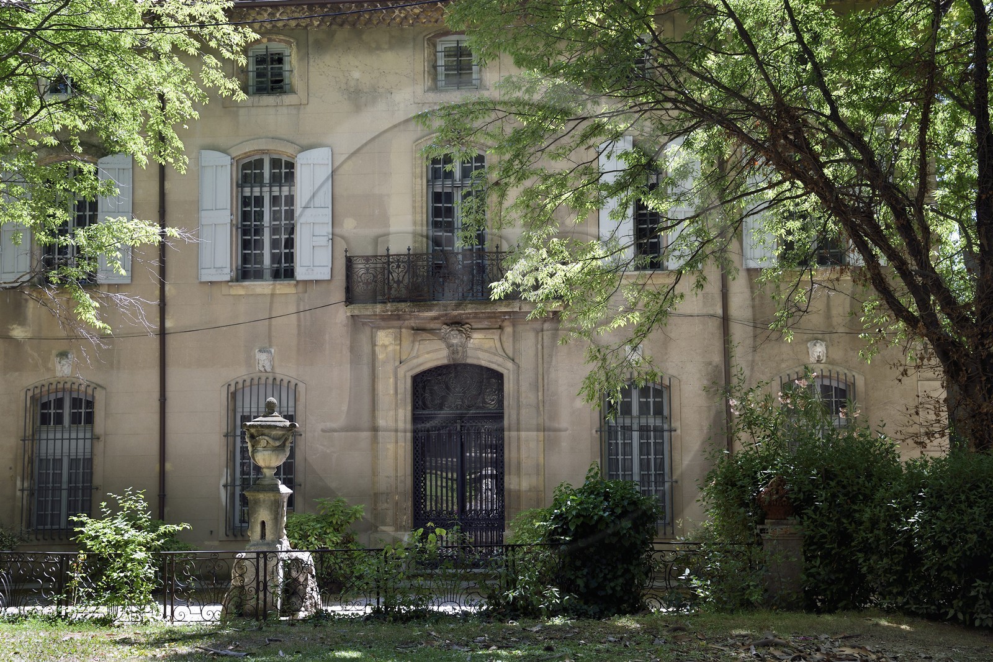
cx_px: 496
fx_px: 1434
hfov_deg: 38.2
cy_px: 331
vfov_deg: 26.0
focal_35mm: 52
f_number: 8
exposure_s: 1/100
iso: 200
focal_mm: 52
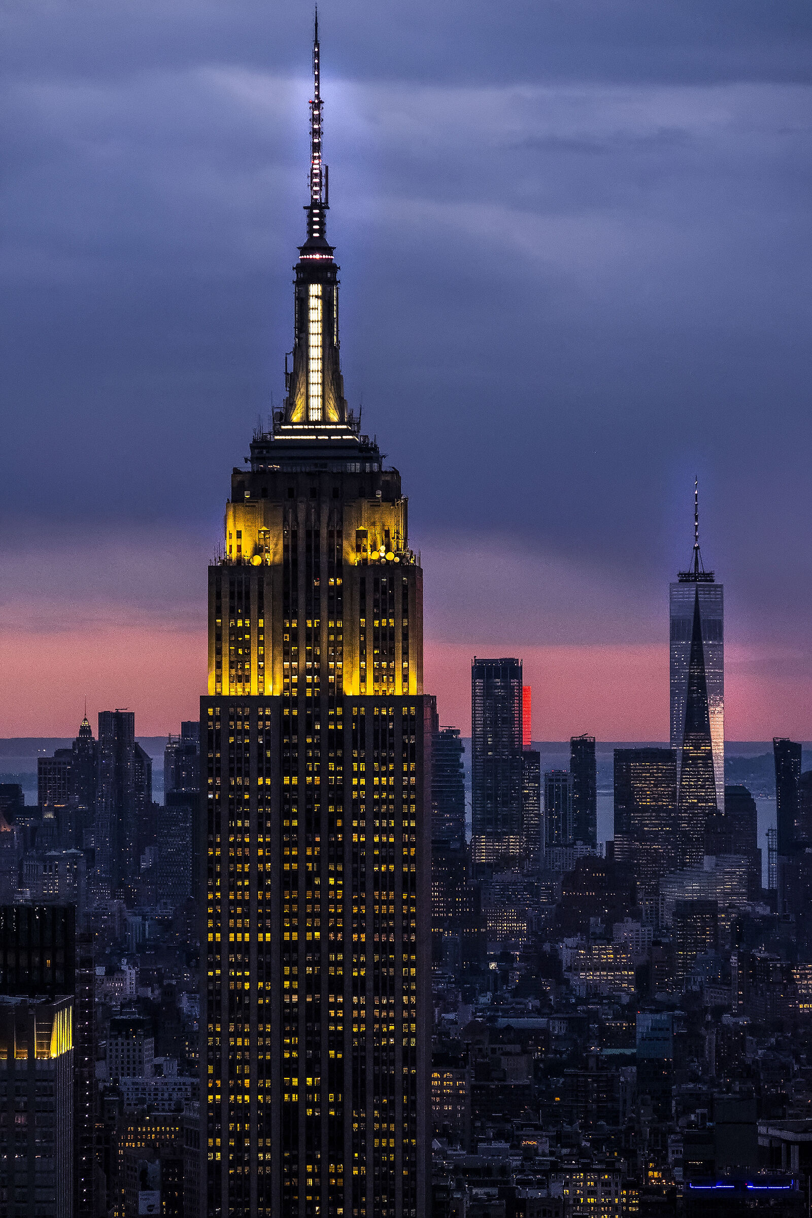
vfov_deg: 14.7
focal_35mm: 140
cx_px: 406
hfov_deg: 9.8
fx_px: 4736
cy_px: 609
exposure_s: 1/200
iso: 6400
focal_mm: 93.2
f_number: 5.6
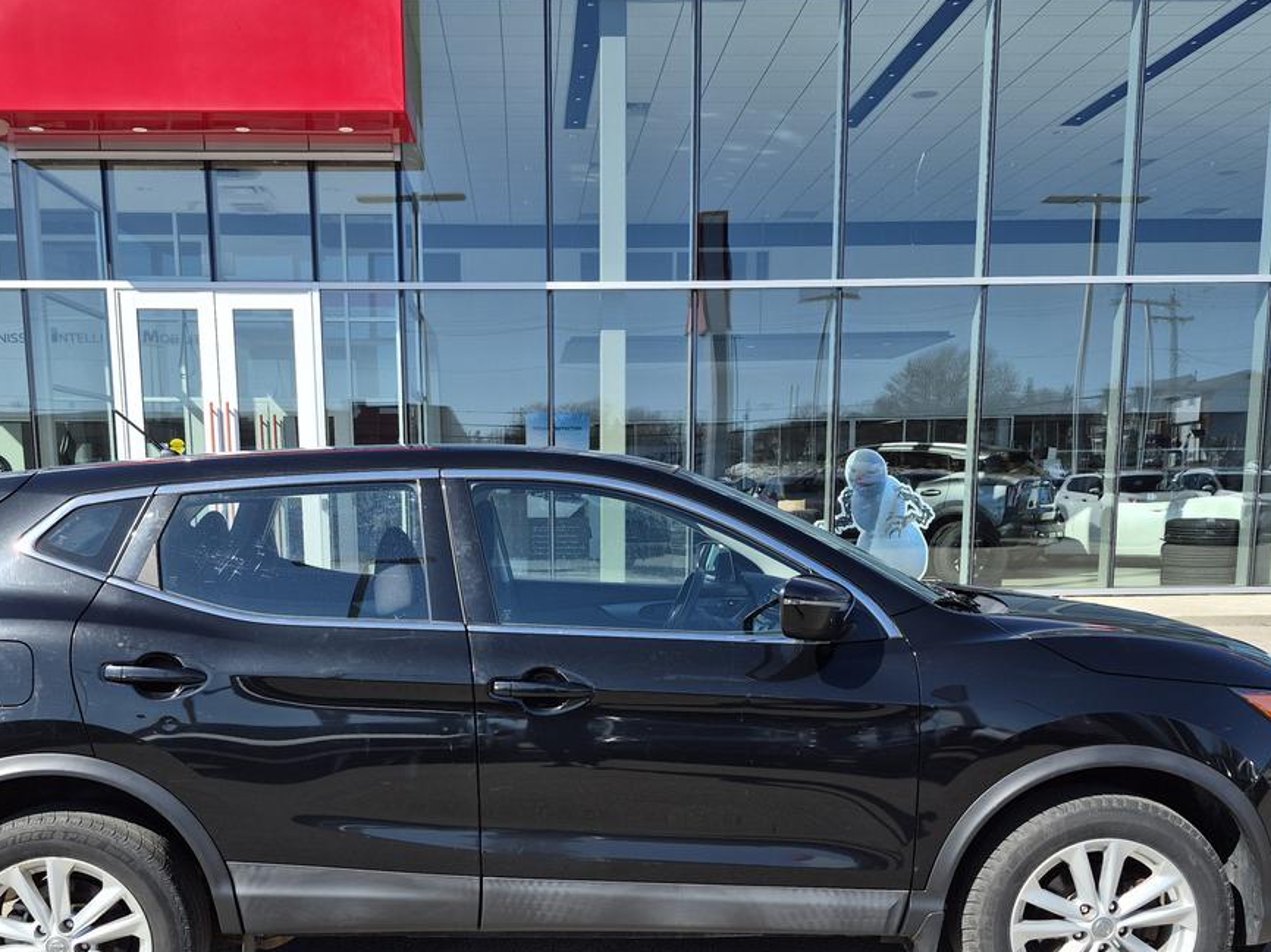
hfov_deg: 53.8
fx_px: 1248
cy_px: 698
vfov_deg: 40.7
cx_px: 558
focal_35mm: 34
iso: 25
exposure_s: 1/1192
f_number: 1.8
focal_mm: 5.4
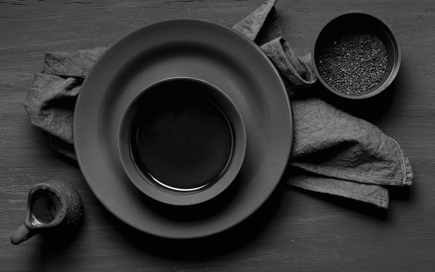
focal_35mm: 55
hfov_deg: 37.2
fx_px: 646
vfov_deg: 23.8
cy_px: 133
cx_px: 221
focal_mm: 35
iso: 160
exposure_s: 1/160
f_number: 8
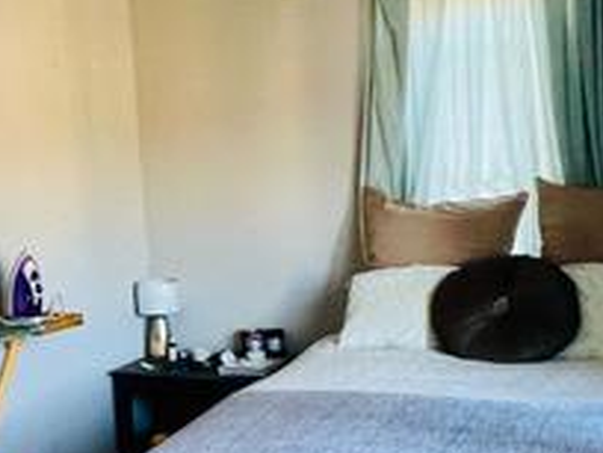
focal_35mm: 51
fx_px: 888
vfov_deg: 28.4
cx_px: 92
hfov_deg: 35.8
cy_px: 293
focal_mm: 1.57
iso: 320
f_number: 1.8
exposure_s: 1/60
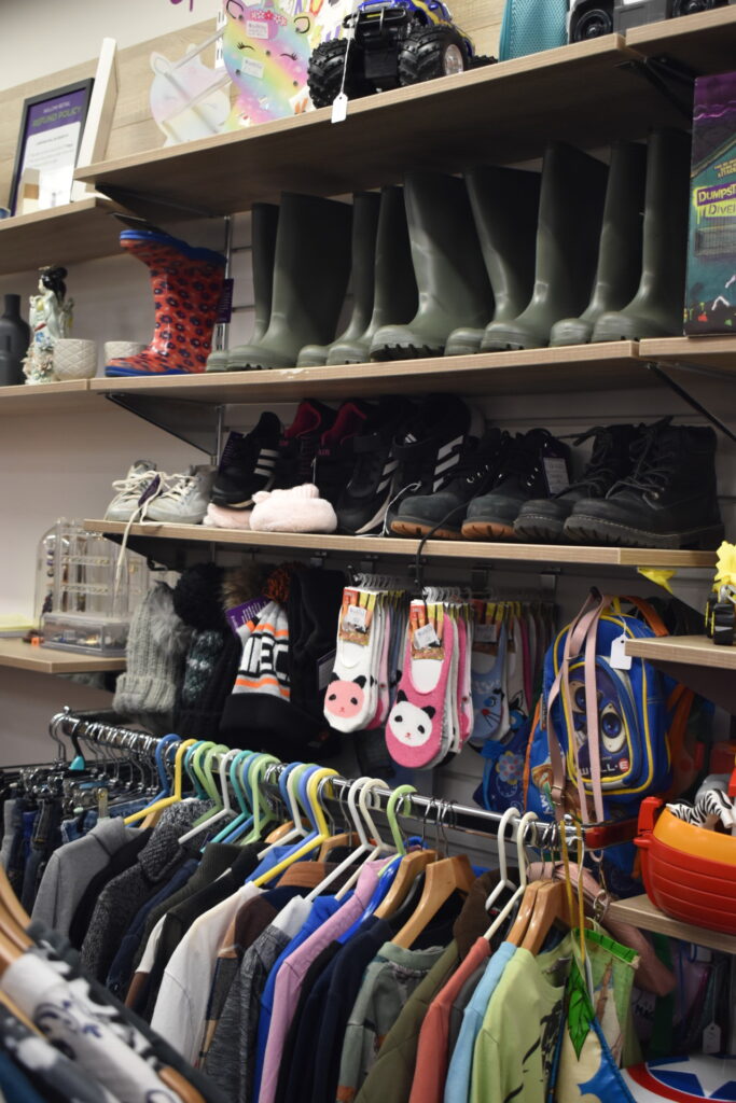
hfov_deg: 29.0
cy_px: 552
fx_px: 1425
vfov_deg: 42.3
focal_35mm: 46
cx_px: 368
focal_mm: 31
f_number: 4.2
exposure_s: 1/125
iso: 800
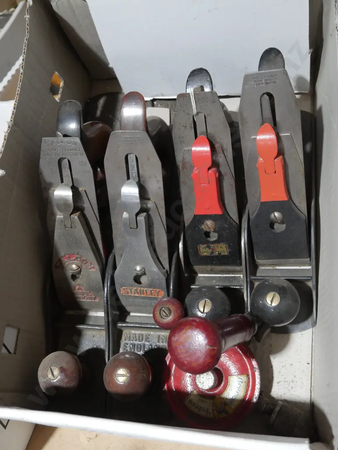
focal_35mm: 42
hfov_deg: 34.4
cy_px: 225
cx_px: 169
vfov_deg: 44.8
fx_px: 546
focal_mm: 21
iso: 1250
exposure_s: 1/60
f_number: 4.6
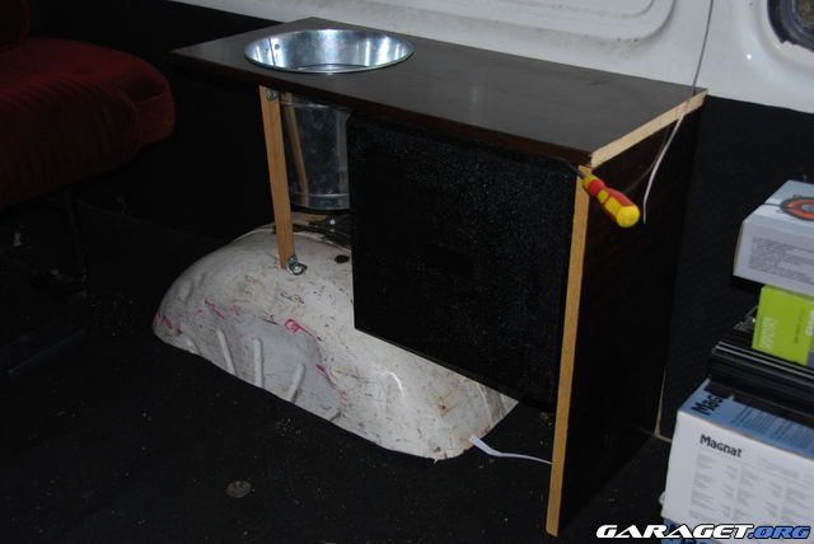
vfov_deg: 32.0
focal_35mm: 42
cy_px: 272
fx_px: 951
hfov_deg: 46.4
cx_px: 407
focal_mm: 28
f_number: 4
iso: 200
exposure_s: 1/60
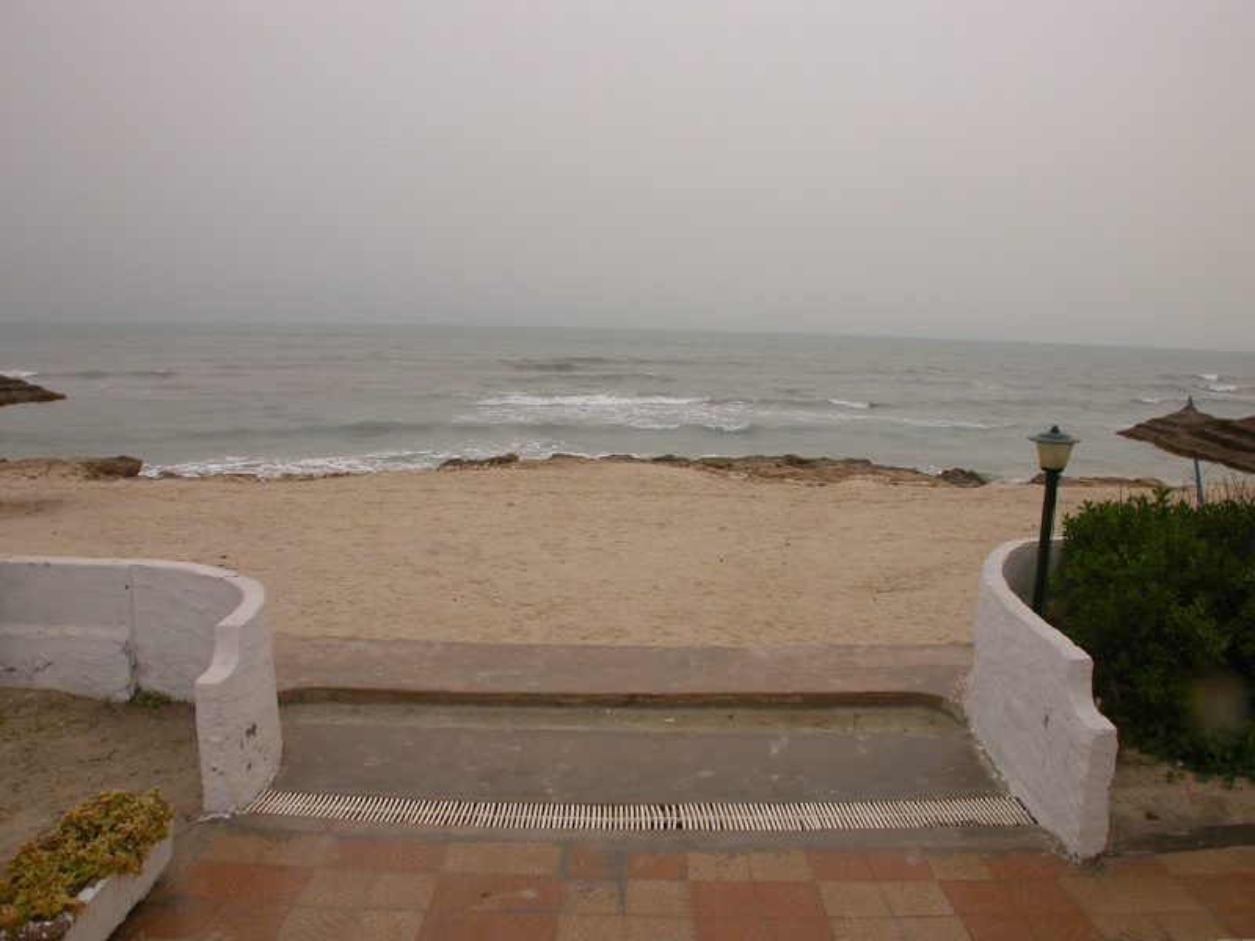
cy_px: 470
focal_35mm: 38
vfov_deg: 37.7
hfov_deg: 49.0
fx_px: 1378
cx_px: 628
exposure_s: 1/110
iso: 100
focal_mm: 8
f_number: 3.7
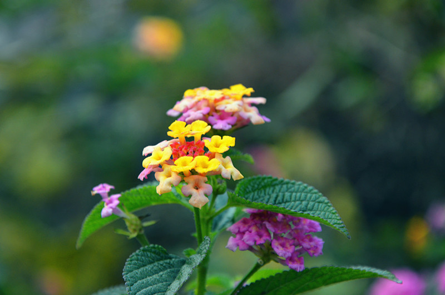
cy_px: 148
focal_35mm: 158
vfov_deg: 8.7
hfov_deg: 13.1
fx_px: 1944
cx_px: 222
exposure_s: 1/100
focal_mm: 105
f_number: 8
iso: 400
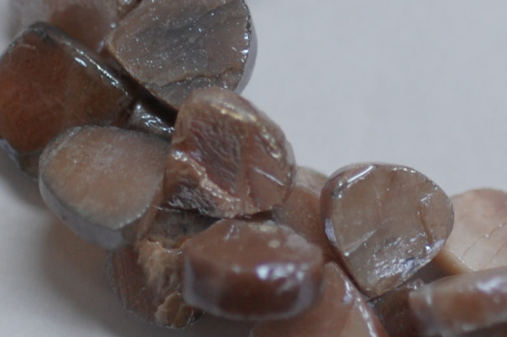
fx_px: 3137
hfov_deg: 9.2
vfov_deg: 6.1
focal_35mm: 223
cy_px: 36
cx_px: 220
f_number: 3.3
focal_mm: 60
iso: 400
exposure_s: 1/160
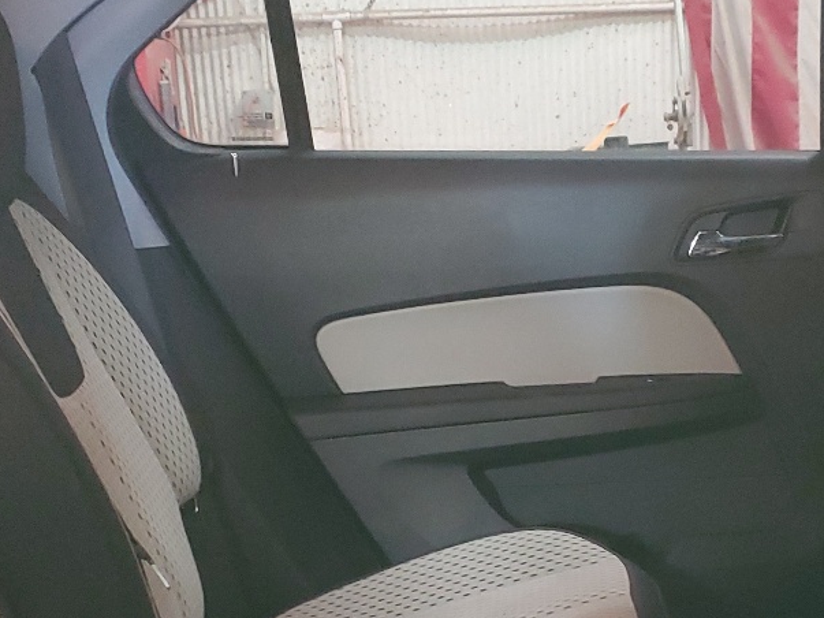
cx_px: 519
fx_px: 1642
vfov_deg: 21.1
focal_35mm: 69
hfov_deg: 28.1
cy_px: 487
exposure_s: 1/15
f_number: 1.5
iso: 352
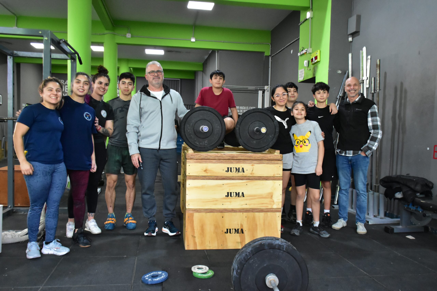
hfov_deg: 57.2
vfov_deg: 40.0
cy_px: 146
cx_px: 218
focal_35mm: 33
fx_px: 401
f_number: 5.6
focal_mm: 22
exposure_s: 1/125
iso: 4000
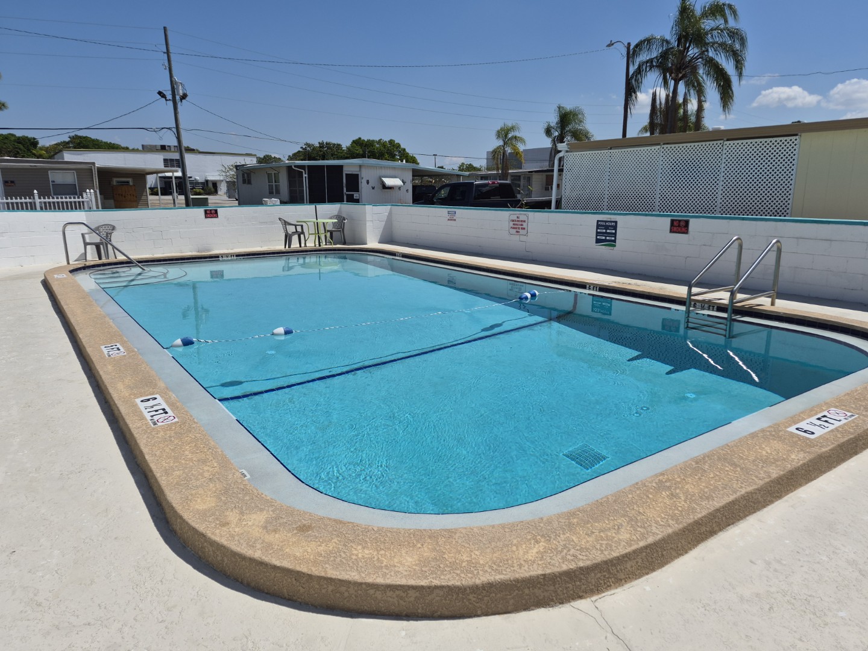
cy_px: 326
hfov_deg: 73.9
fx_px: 577
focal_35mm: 23
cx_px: 434
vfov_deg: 58.9
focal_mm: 5.4
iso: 40
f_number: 1.8
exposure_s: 1/7696
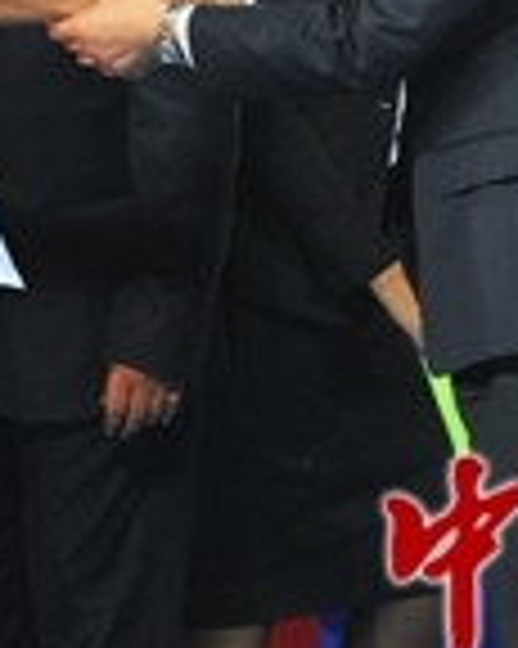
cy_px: 40
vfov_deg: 2.2
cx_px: -126
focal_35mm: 877
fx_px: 16824
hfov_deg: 1.8
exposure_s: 1/320
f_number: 4
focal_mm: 270
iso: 900
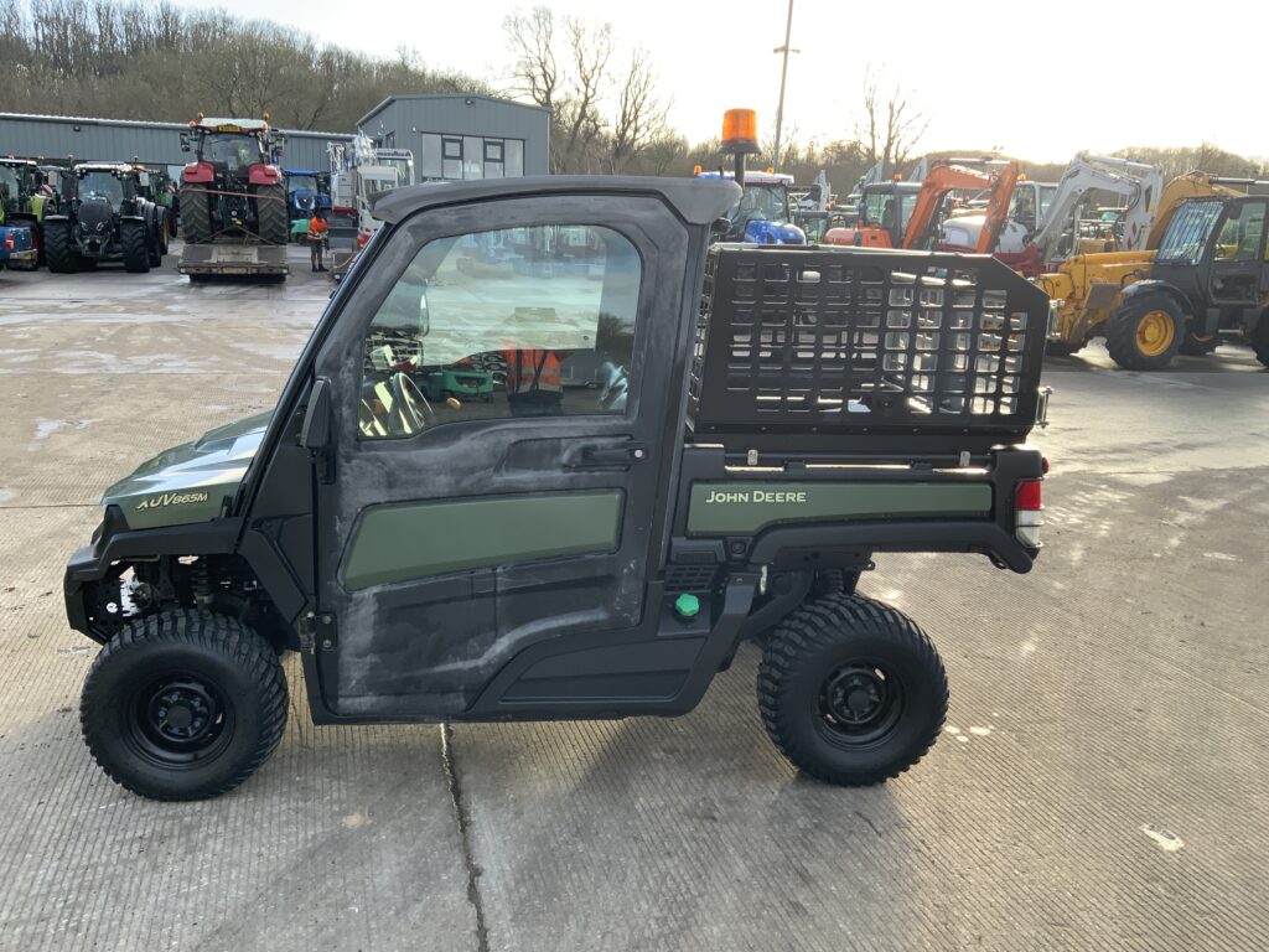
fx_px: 1063
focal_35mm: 29
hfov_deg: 61.7
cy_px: 476
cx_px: 634
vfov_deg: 48.2
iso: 16
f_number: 1.8
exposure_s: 1/172
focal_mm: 3
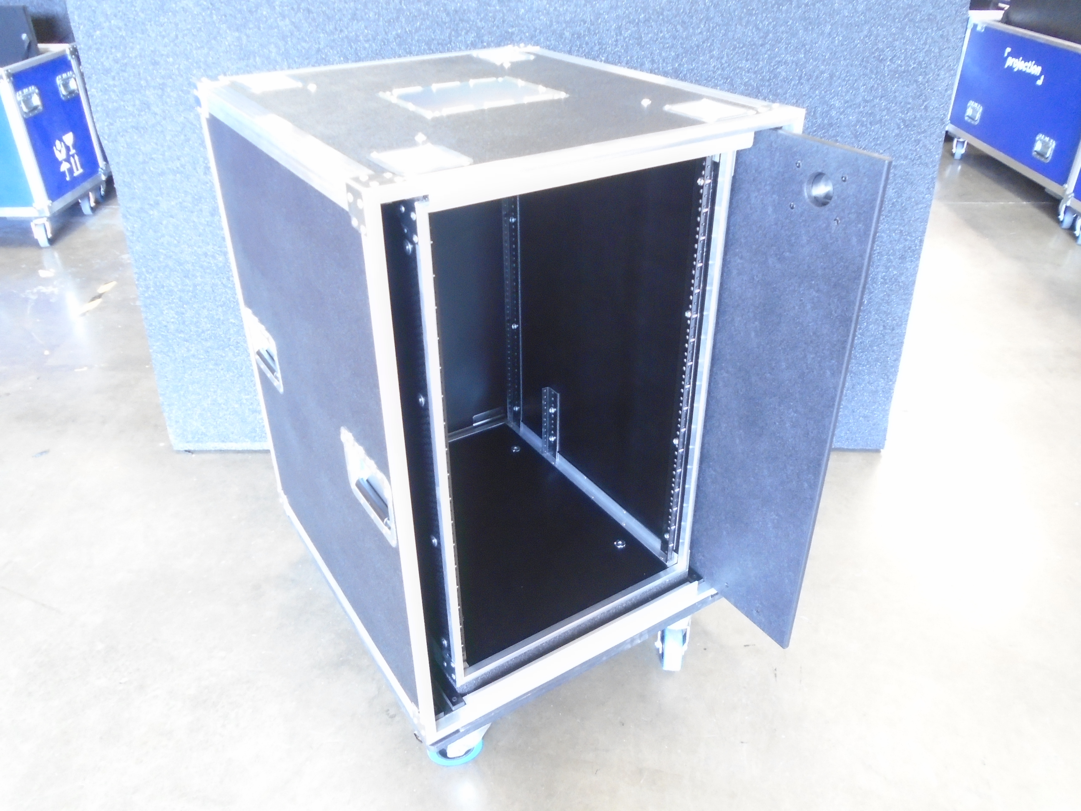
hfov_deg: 67.3
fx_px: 812
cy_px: 406
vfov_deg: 53.1
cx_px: 540
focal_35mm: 26
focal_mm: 4.6
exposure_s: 1/10
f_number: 3.2
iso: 400
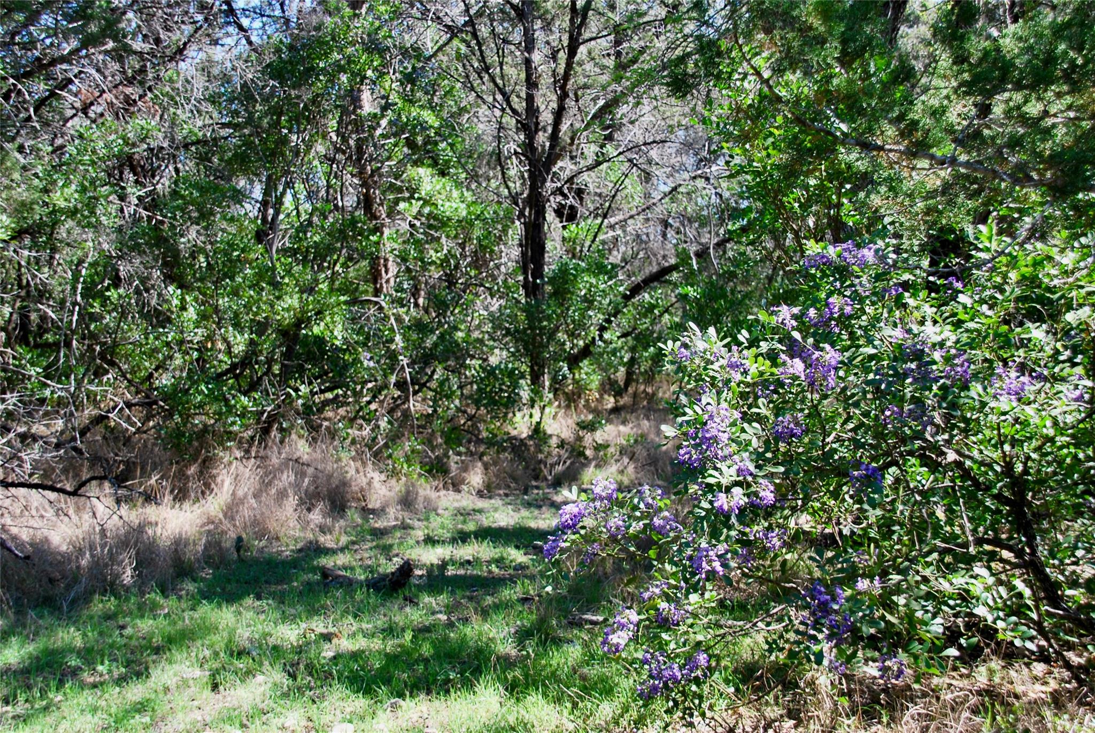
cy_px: 366
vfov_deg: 30.9
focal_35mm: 44
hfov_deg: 44.9
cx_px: 548
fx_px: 1324
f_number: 5.6
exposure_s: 1/125
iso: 160
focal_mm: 29
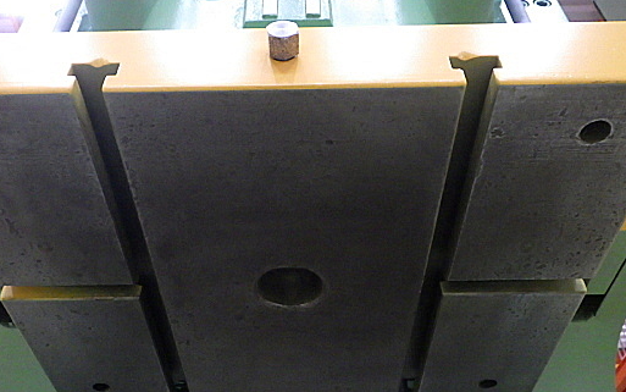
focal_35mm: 37
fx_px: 631
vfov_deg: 34.5
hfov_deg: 52.7
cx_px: 284
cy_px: 209
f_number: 3.5
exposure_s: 1/45
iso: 1600
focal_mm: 5
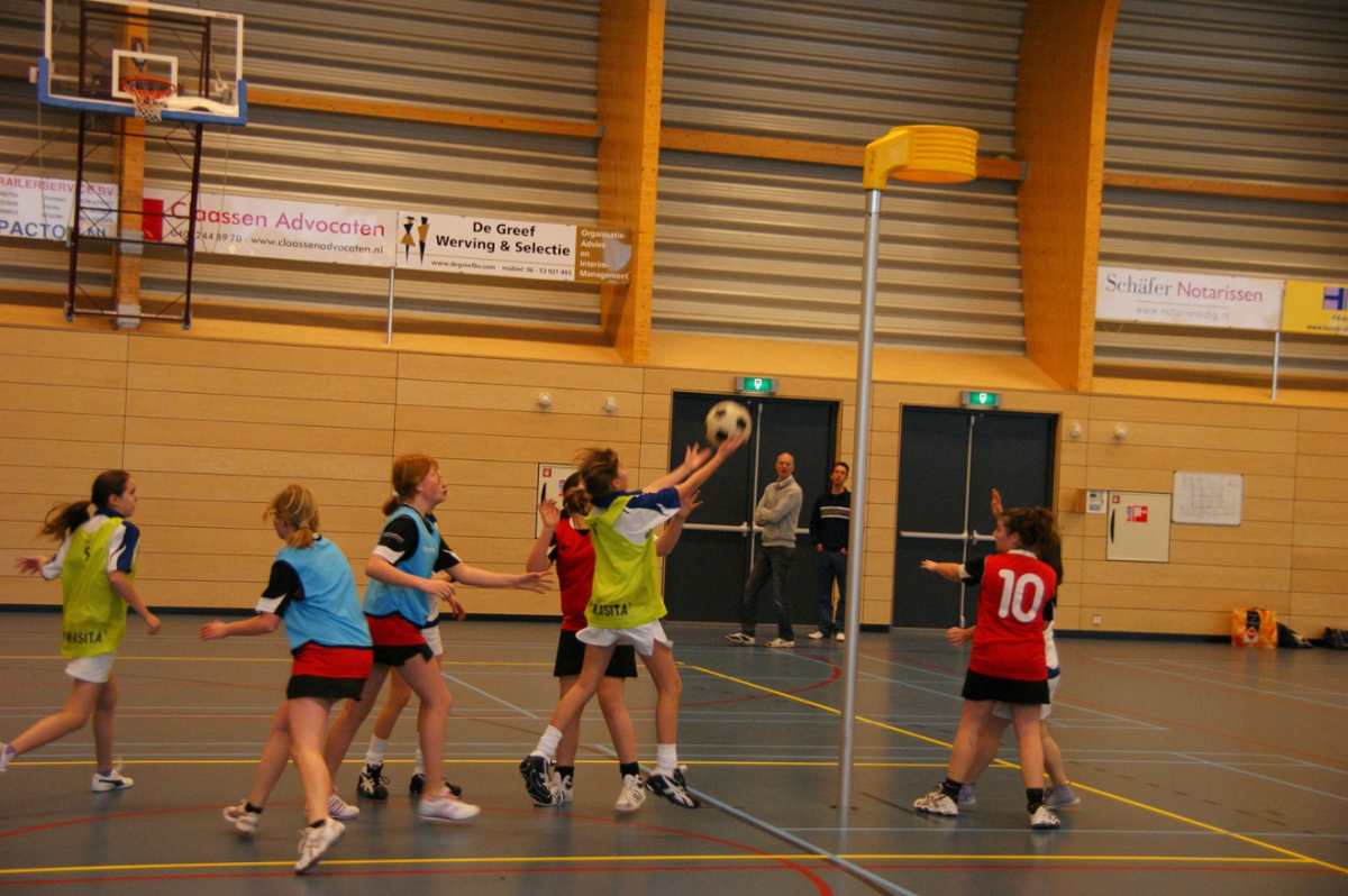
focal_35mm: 52
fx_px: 1964
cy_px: 448
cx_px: 674
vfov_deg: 25.7
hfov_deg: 37.9
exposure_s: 1/125
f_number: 4.5
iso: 800
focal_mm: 35
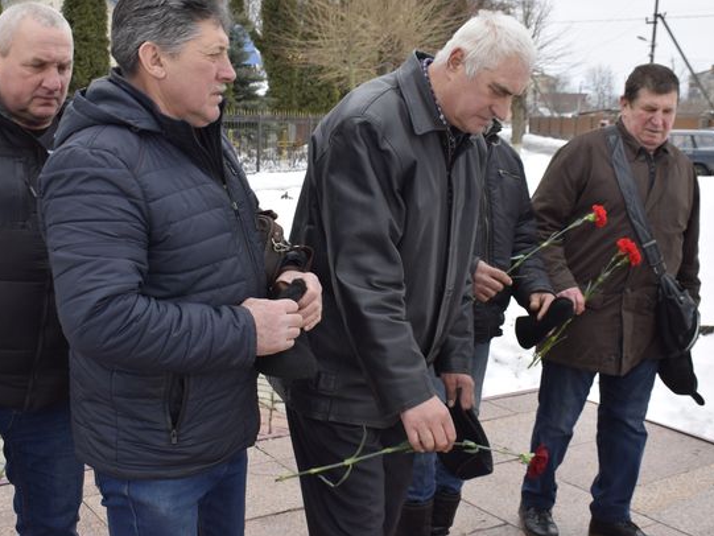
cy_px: 244
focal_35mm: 48
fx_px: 990
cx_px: 338
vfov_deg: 30.3
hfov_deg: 39.6
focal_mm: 24
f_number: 7.1
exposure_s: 1/200
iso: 100
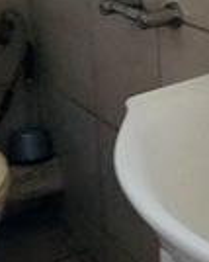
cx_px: 217
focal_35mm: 76
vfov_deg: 24.0
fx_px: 588
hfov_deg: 19.5
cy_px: -2
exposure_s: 1/33.3
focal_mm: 2.2
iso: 500
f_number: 2.2
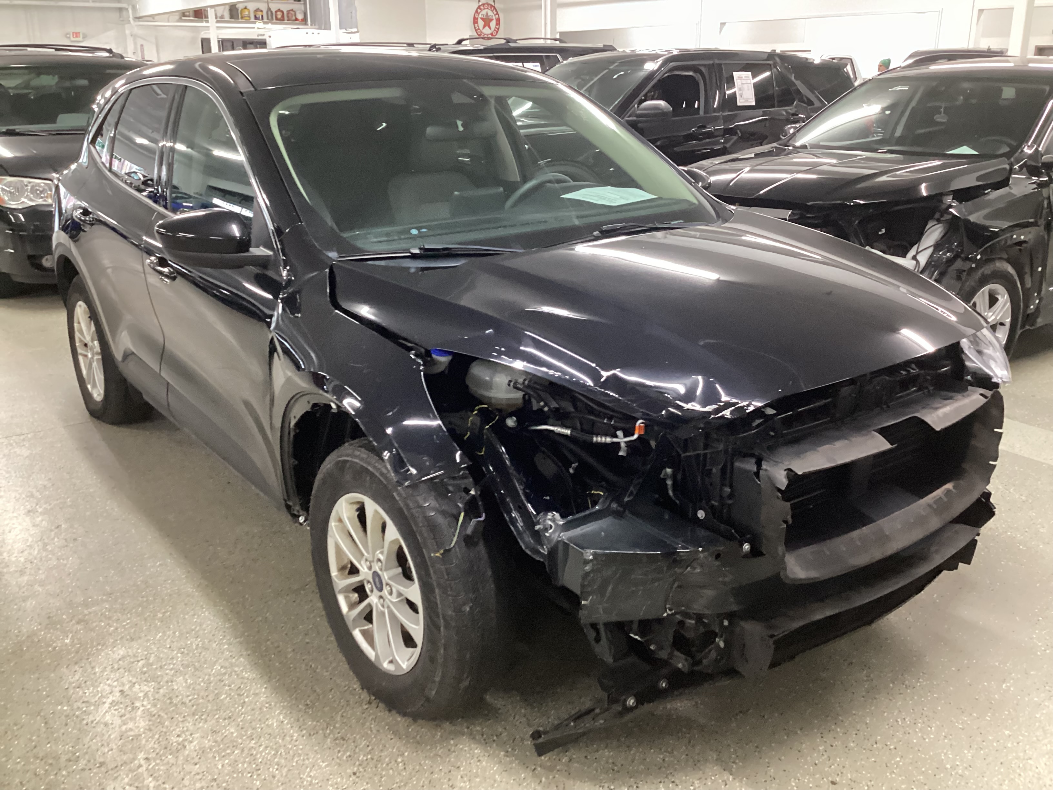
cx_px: 526
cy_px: 395
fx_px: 943
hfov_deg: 58.4
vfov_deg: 45.4
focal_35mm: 31
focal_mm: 3.3
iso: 400
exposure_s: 1/30
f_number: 2.4
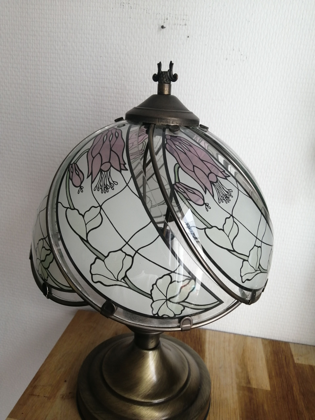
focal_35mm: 26
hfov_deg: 53.1
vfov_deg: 67.3
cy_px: 210
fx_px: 315
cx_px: 158
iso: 64
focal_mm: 3.6
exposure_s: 1/33.3
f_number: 1.8
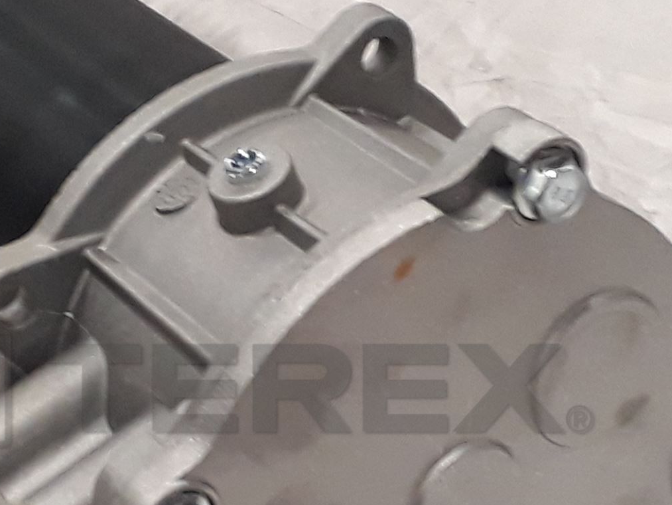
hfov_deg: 34.6
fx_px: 1068
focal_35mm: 55
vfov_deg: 26.2
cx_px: 230
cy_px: 385
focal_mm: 3.6
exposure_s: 1/25
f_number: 1.9
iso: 200
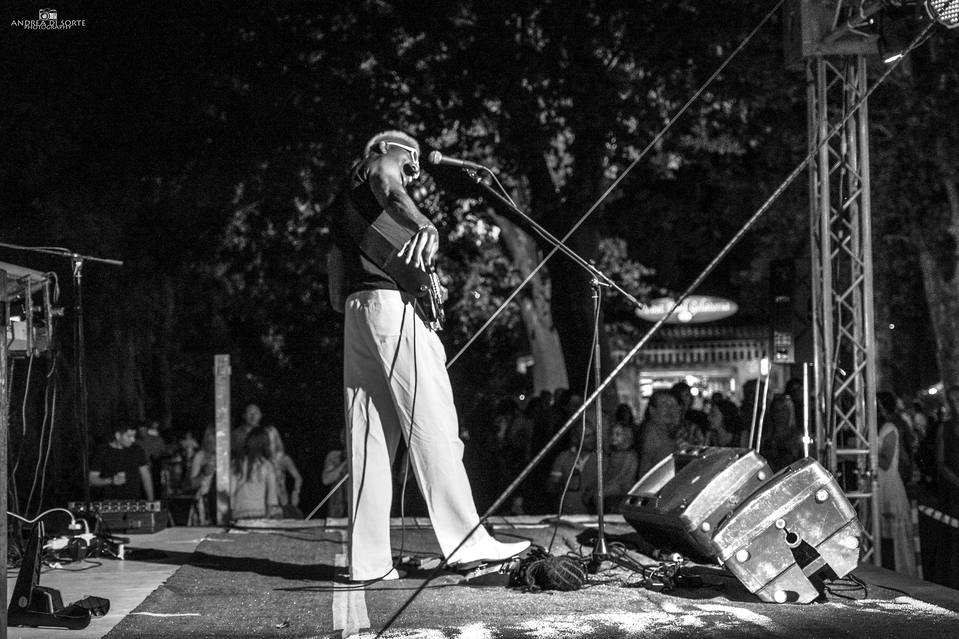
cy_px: 323
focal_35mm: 59
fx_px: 1572
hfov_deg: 33.9
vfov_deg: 23.0
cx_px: 487
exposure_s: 1/125
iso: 1600
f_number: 2.8
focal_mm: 38.8
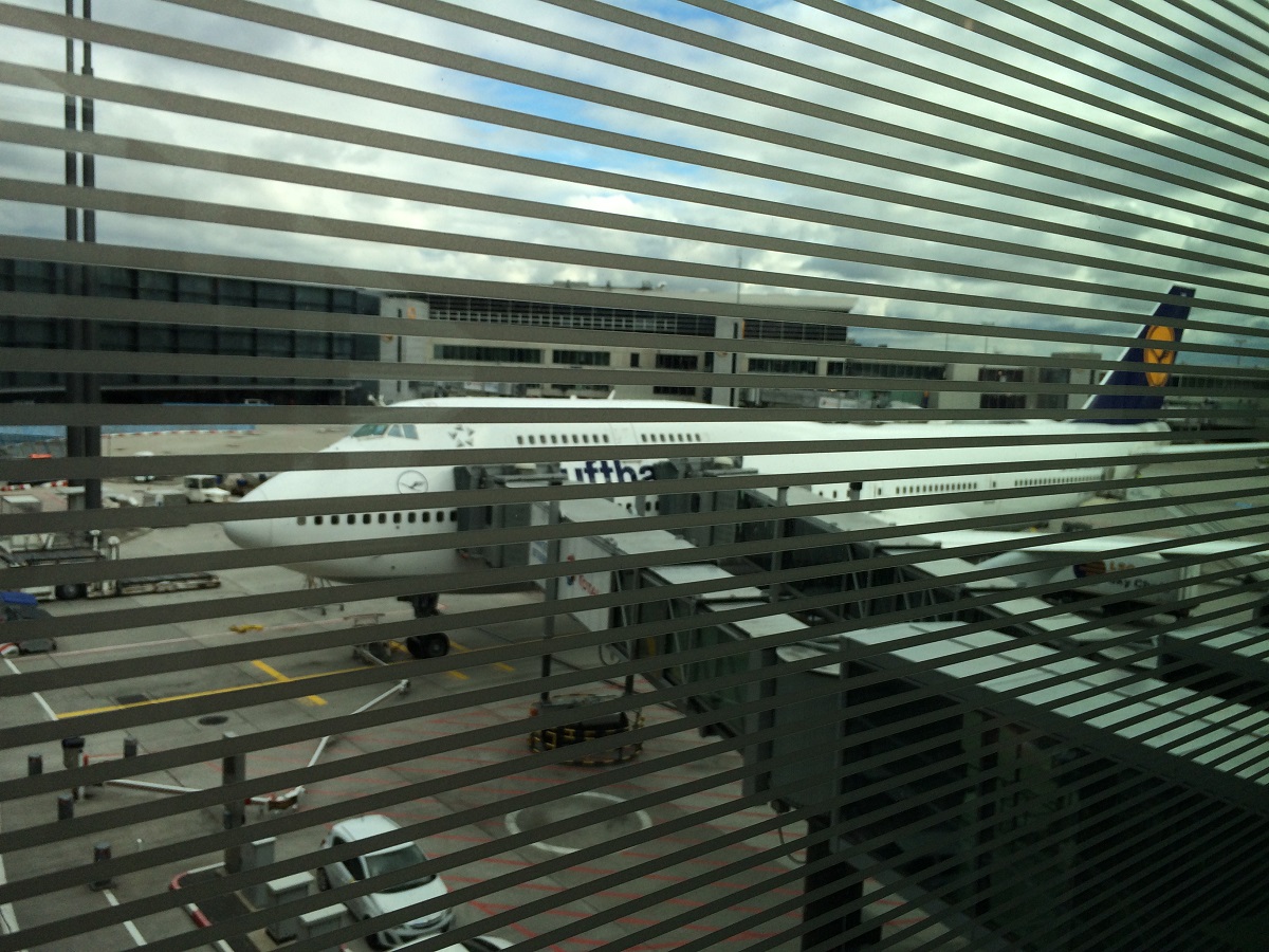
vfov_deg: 48.2
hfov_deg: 61.7
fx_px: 1063
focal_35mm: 29
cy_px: 476
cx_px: 634
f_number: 2.2
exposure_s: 1/977
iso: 32
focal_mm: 4.15
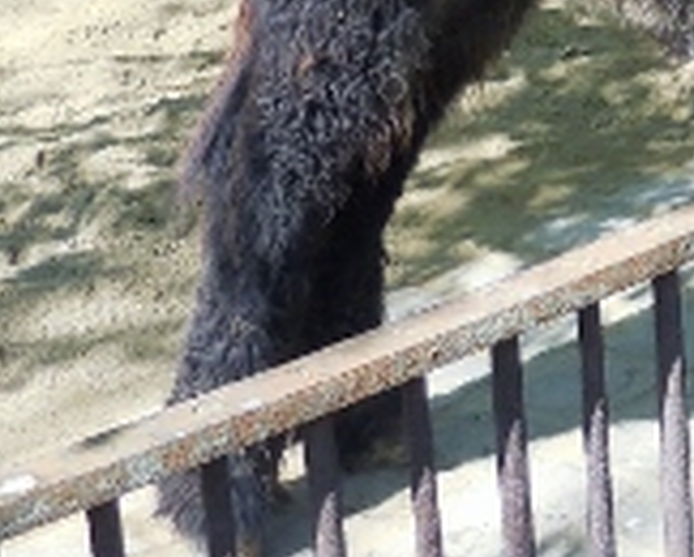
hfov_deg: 13.7
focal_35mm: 127
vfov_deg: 11.9
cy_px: -129
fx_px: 2612
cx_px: 1217
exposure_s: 1/250
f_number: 3.7
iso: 125
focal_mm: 5.9
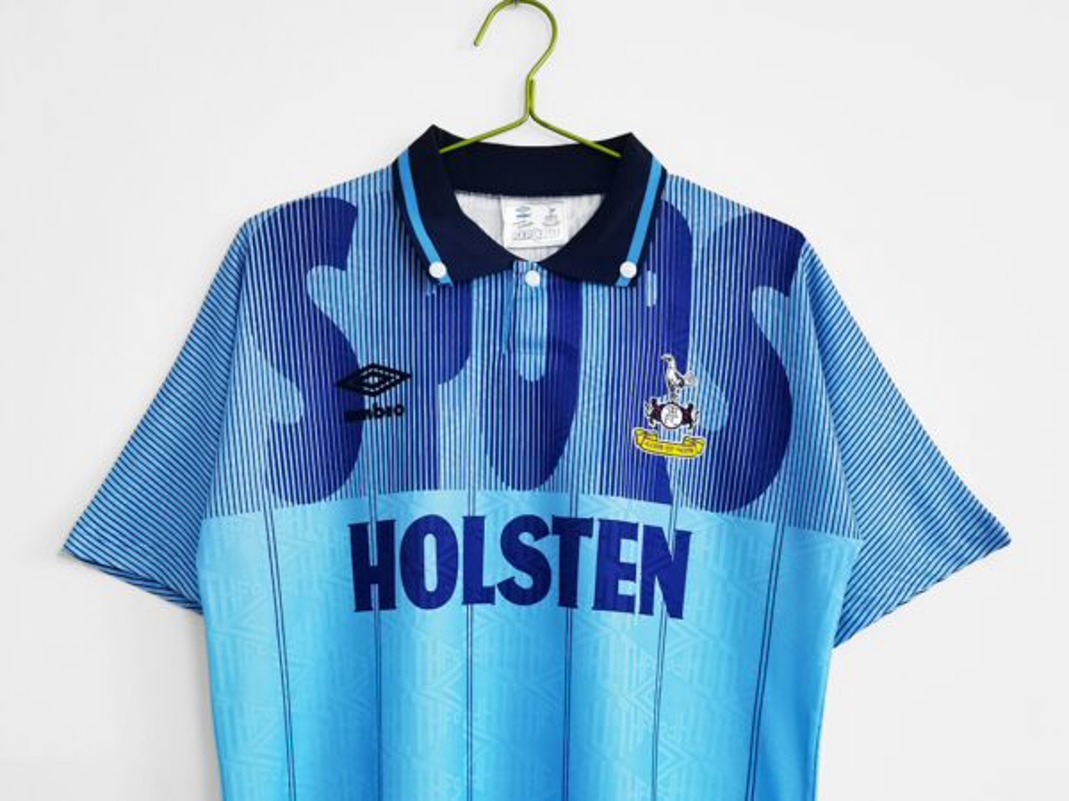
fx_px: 1112
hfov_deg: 51.4
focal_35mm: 36
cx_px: 534
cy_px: 400
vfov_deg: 39.7
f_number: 1.8
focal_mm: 5.58
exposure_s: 1/25
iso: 640
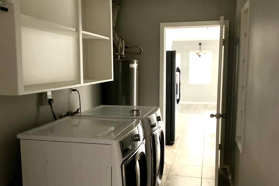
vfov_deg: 35.8
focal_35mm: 37
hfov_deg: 51.9
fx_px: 287
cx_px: 139
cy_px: 108
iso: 800
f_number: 1.8
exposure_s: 1/17
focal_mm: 4.25
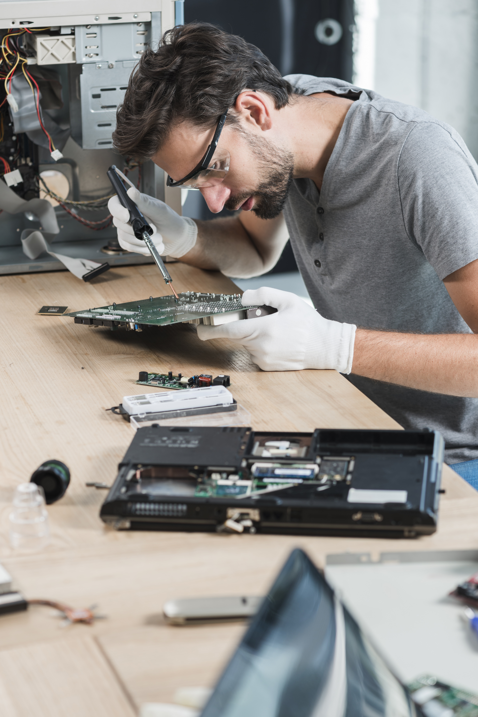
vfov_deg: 19.5
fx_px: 2090
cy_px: 358
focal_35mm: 105
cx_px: 239
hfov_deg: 13.1
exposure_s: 1/125
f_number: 5
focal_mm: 105
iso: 160
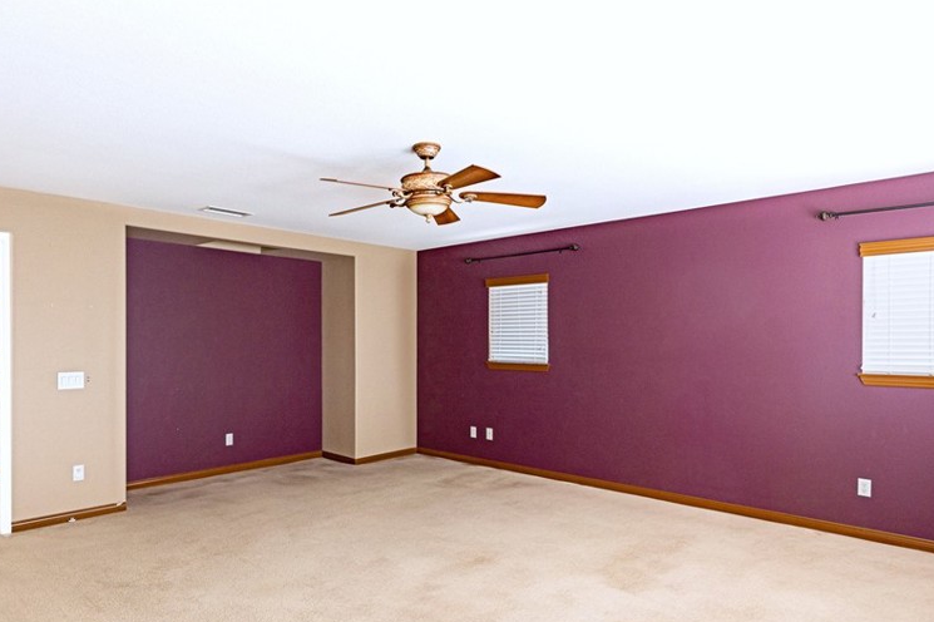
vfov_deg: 57.1
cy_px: 344
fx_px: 570
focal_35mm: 22
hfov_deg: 78.4
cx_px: 424
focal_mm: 16
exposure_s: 1/100
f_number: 5
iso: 320
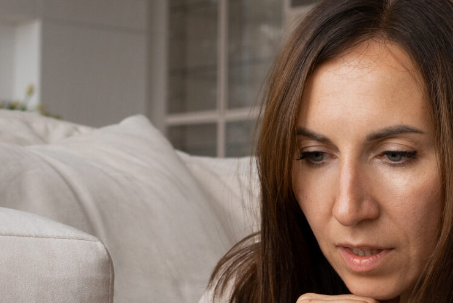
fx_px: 1523
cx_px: 562
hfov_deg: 16.2
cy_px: 257
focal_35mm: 121
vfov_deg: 11.3
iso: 640
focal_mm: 35
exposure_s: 1/200
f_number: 5
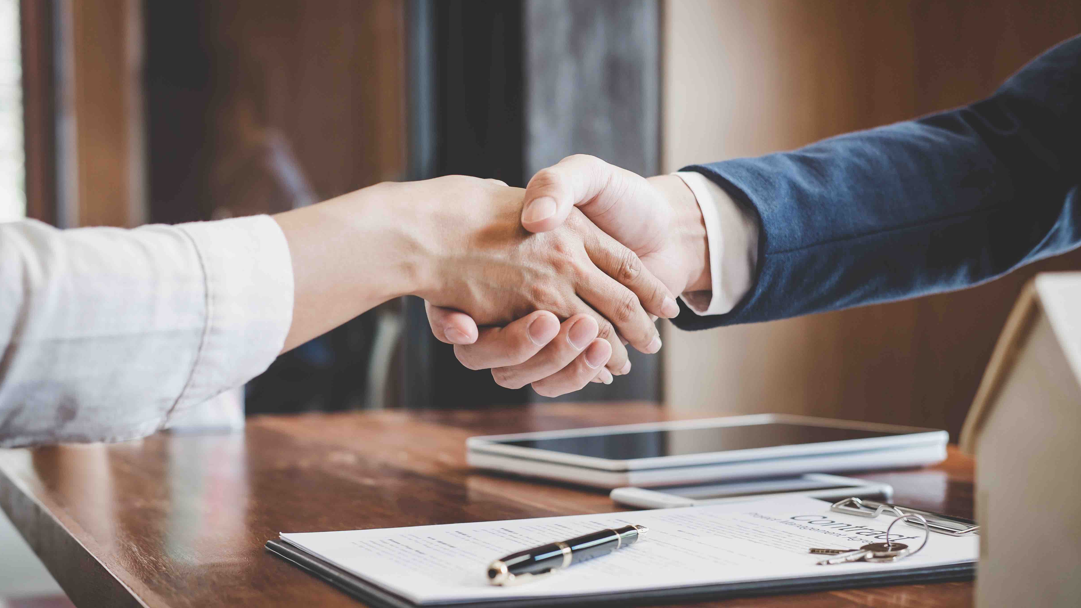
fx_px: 1605
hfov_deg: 37.2
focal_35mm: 56
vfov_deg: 21.4
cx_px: 543
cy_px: 351
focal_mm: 35
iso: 400
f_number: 2.8
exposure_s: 1/100
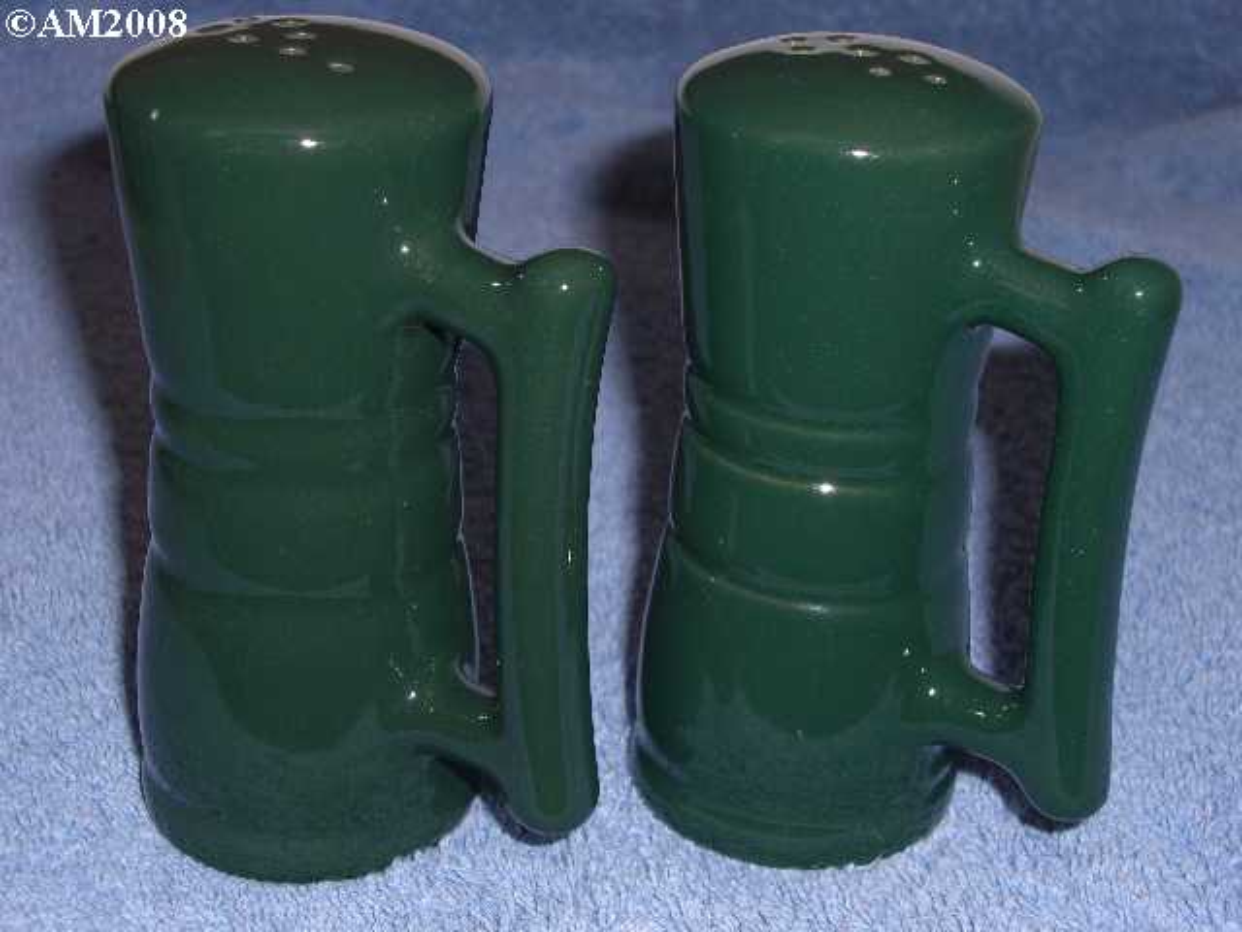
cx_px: 621
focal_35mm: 66
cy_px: 466
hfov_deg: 29.4
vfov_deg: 22.3
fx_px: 2368
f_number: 7.6
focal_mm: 13.7
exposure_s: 1/30
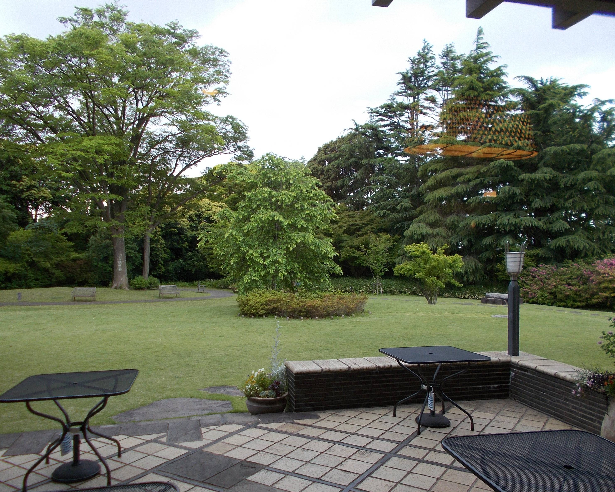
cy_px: 253
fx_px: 510
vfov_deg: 51.5
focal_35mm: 28
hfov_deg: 62.2
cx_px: 306
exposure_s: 1/40
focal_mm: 4.6
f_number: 3.2
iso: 80
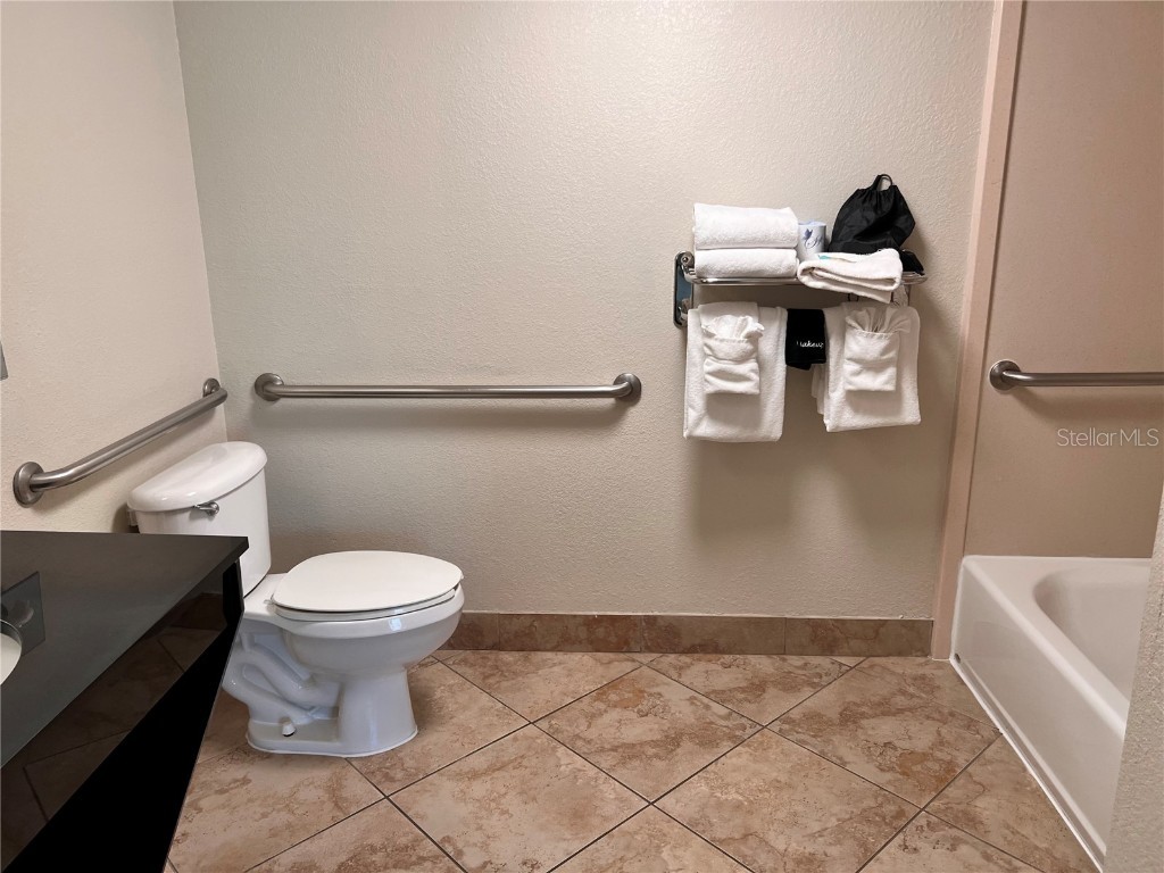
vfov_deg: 53.1
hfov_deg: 67.3
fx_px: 874
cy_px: 436
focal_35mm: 26
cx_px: 582
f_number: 1.5
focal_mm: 5.7
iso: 125
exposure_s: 1/120
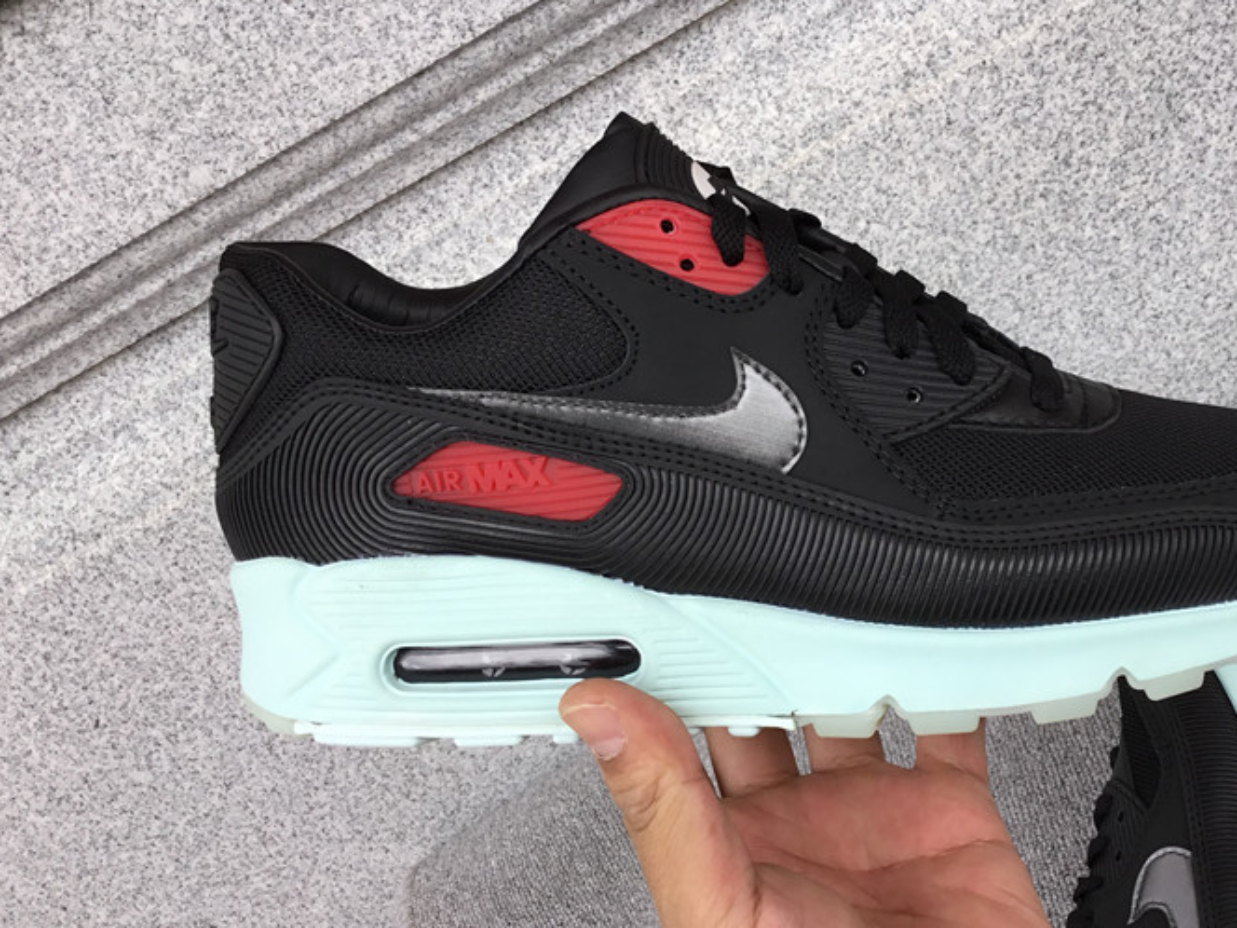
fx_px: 1501
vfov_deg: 34.3
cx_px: 812
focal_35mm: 42
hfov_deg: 44.2
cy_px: 484
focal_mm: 3.3
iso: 25
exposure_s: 1/203
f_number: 2.4
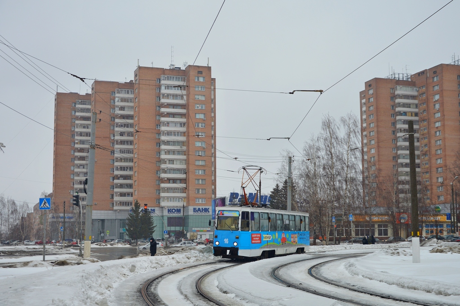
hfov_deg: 37.9
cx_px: 230
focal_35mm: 52
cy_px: 153
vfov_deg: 25.7
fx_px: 670
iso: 110
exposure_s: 1/125
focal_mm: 35
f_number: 5.6
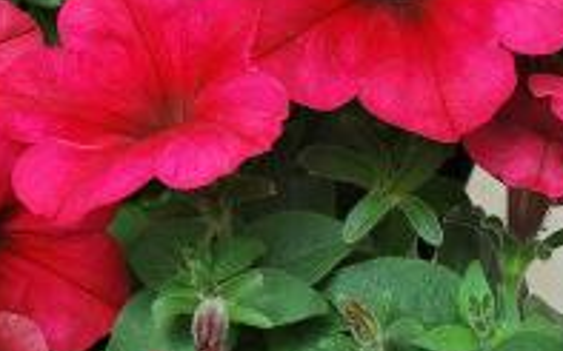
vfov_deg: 14.4
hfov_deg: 22.4
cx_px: 34
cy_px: 49
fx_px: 1381
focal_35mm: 90
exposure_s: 1/60
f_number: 8
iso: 160
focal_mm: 29
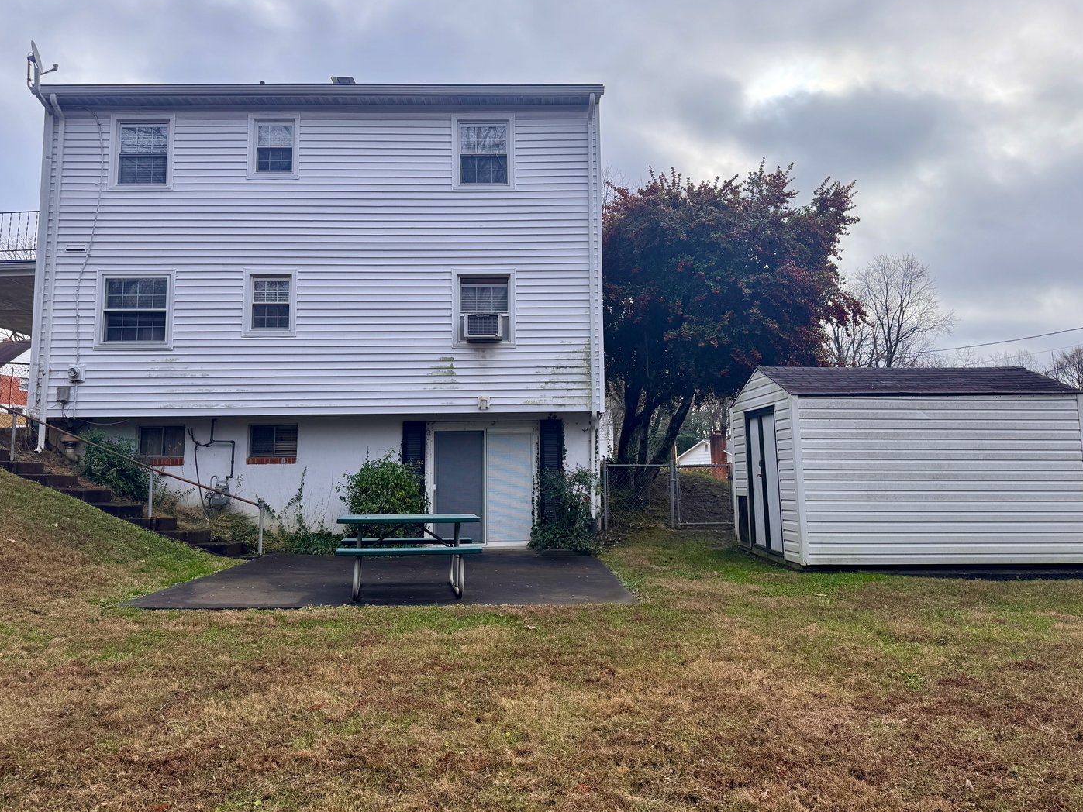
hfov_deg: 67.3
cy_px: 383
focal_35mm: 26
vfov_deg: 53.0
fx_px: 814
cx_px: 548
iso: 80
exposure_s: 1/1059
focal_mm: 6.76
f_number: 1.78
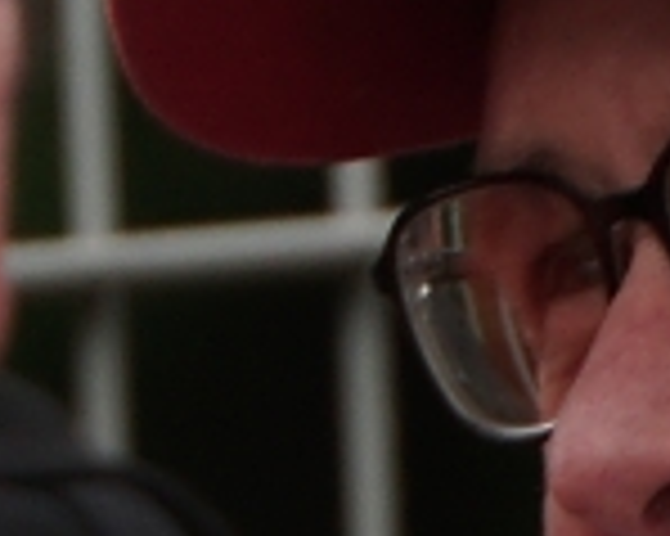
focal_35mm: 2829
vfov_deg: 0.5
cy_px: -5
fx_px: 56061
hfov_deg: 0.7
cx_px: -549
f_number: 6.3
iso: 200
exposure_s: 1/500
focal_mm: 250
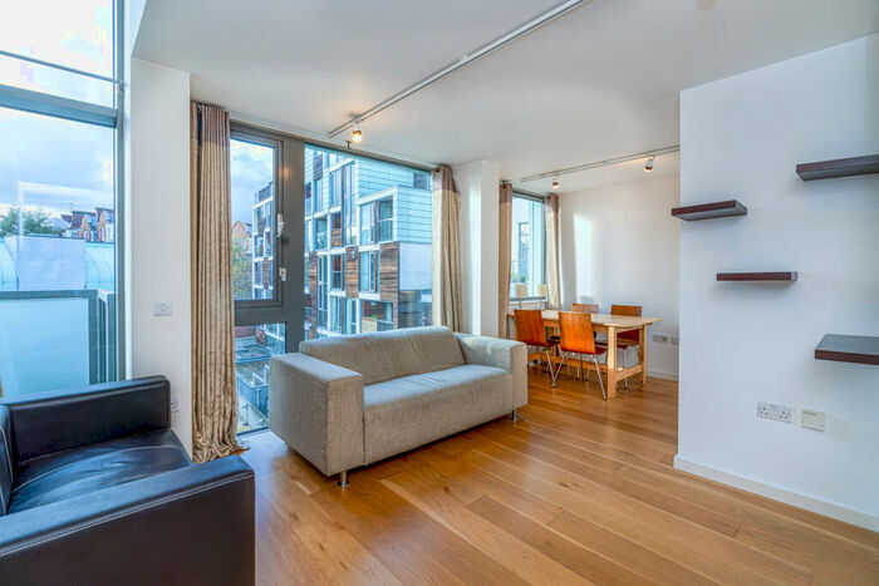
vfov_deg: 73.8
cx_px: 440
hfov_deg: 96.7
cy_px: 293
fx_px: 391
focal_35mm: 16
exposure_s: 1/50
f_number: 7.1
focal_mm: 16
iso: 200
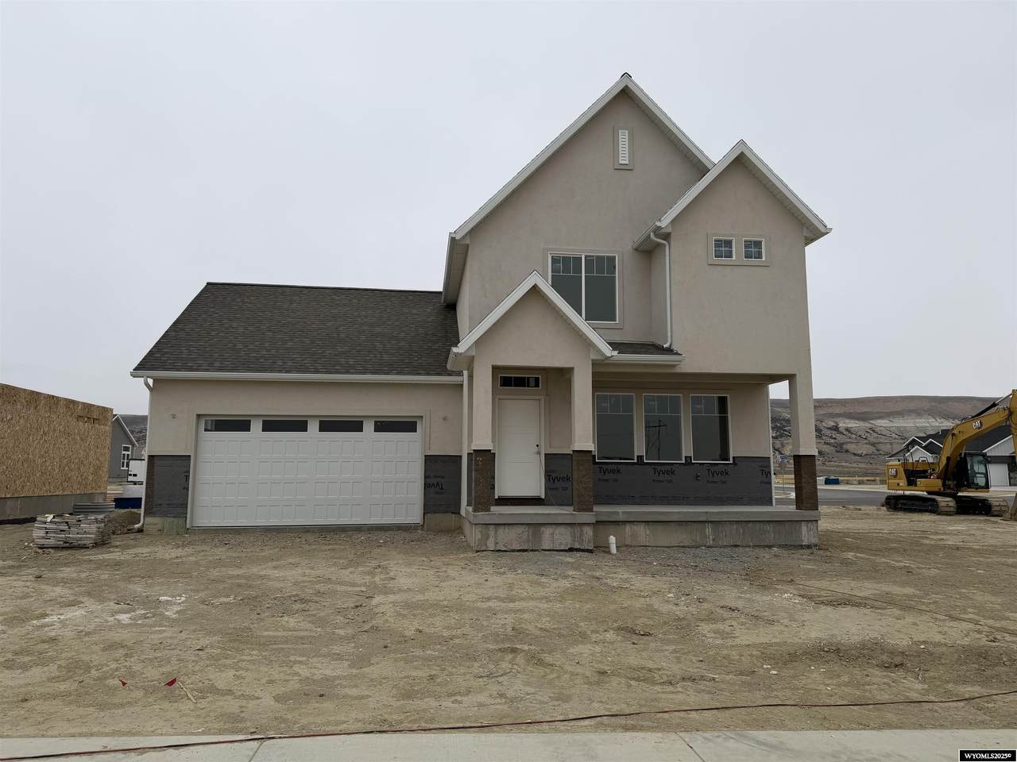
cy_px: 381
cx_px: 508
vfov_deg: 56.8
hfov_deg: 71.6
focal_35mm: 24
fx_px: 705
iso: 80
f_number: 1.78
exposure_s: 1/2703
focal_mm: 6.76
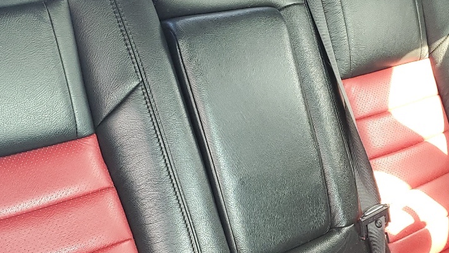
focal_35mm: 63
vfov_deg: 18.8
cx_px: 275
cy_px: 229
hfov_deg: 33.2
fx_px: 750
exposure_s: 1/60.2
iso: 104
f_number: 1.5
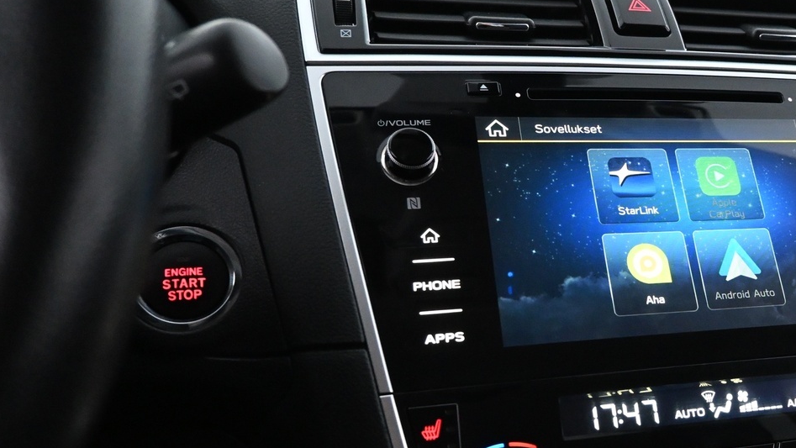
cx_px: 651
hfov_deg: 44.7
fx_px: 908
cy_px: 268
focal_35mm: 43
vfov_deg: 27.7
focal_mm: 16
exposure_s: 1/60
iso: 4000
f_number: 4
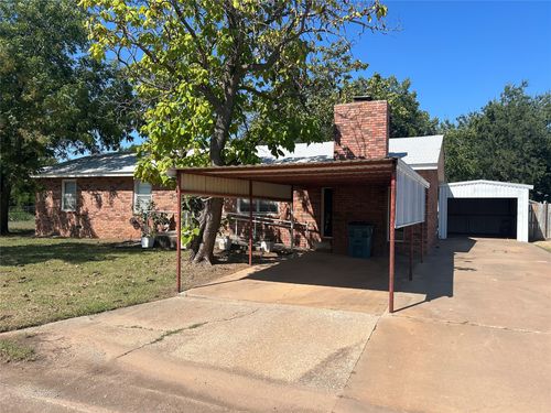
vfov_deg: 53.1
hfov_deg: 67.3
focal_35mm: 26
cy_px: 206
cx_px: 276
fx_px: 414
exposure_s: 1/3704
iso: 50
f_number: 1.5
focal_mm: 5.7
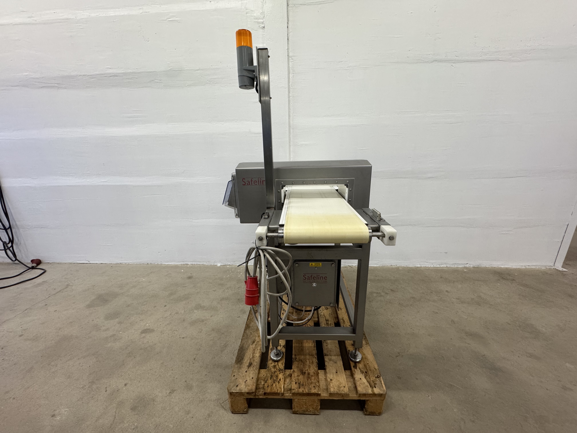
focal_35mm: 14
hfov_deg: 102.1
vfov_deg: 85.7
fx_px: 233
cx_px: 288
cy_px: 216
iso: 200
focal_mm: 2.22
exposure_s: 1/100
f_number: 2.2
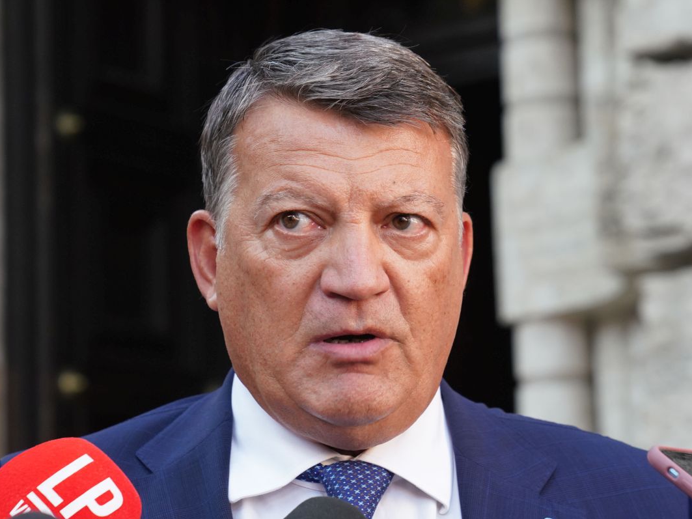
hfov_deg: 17.3
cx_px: 363
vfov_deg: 13.0
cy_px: 259
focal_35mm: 114
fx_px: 2279
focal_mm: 70
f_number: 4.5
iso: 1250
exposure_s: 1/160
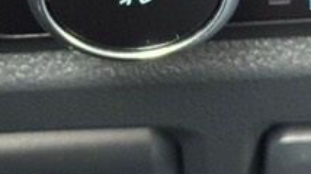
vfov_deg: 4.8
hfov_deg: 8.6
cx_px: 203
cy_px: -107
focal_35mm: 250
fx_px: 2060
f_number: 1.78
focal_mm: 6.76
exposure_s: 1/30
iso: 640
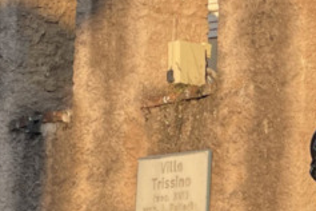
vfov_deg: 9.4
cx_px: 397
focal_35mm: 146
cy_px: 174
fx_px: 1281
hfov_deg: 13.6
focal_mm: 4.2
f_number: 1.6
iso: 32
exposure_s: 1/1159
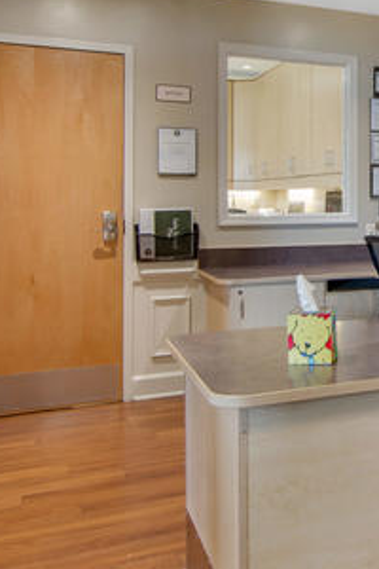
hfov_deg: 30.0
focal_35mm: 37
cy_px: 213
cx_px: 469
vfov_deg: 51.4
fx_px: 584
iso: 320
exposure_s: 1/4
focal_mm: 12
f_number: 9
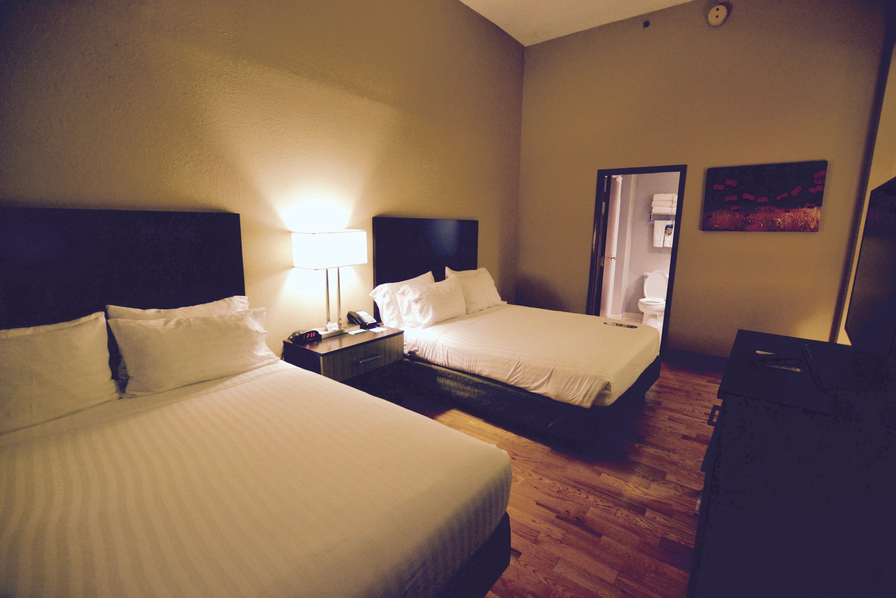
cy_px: 299
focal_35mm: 15
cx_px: 448
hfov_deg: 100.4
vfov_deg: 77.3
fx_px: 373
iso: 1250
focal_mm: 10
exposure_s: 1/60
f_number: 3.5
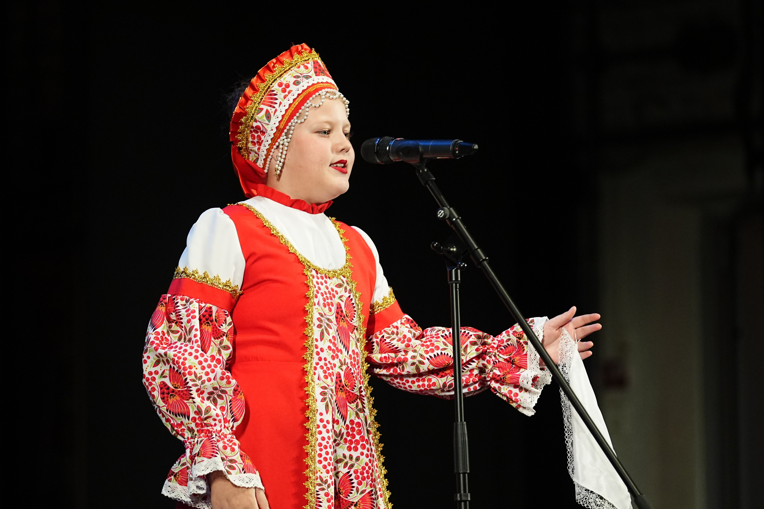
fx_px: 5114
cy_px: 254
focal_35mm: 241
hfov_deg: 8.5
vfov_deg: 5.7
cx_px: 382
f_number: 2.8
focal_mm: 161
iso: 2500
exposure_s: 1/400
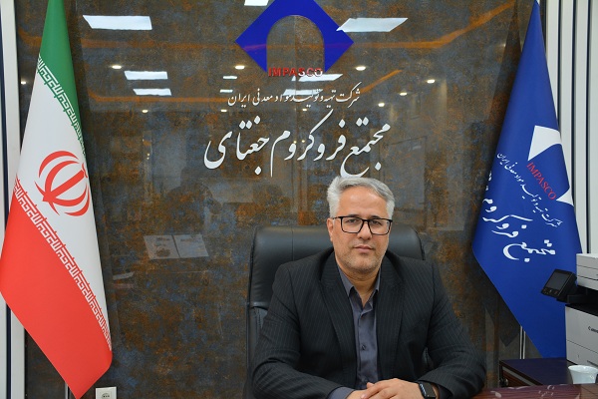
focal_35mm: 40
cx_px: 299
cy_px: 200
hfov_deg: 47.9
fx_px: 673
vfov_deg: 33.0
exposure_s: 1/60
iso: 500
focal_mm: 27
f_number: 4
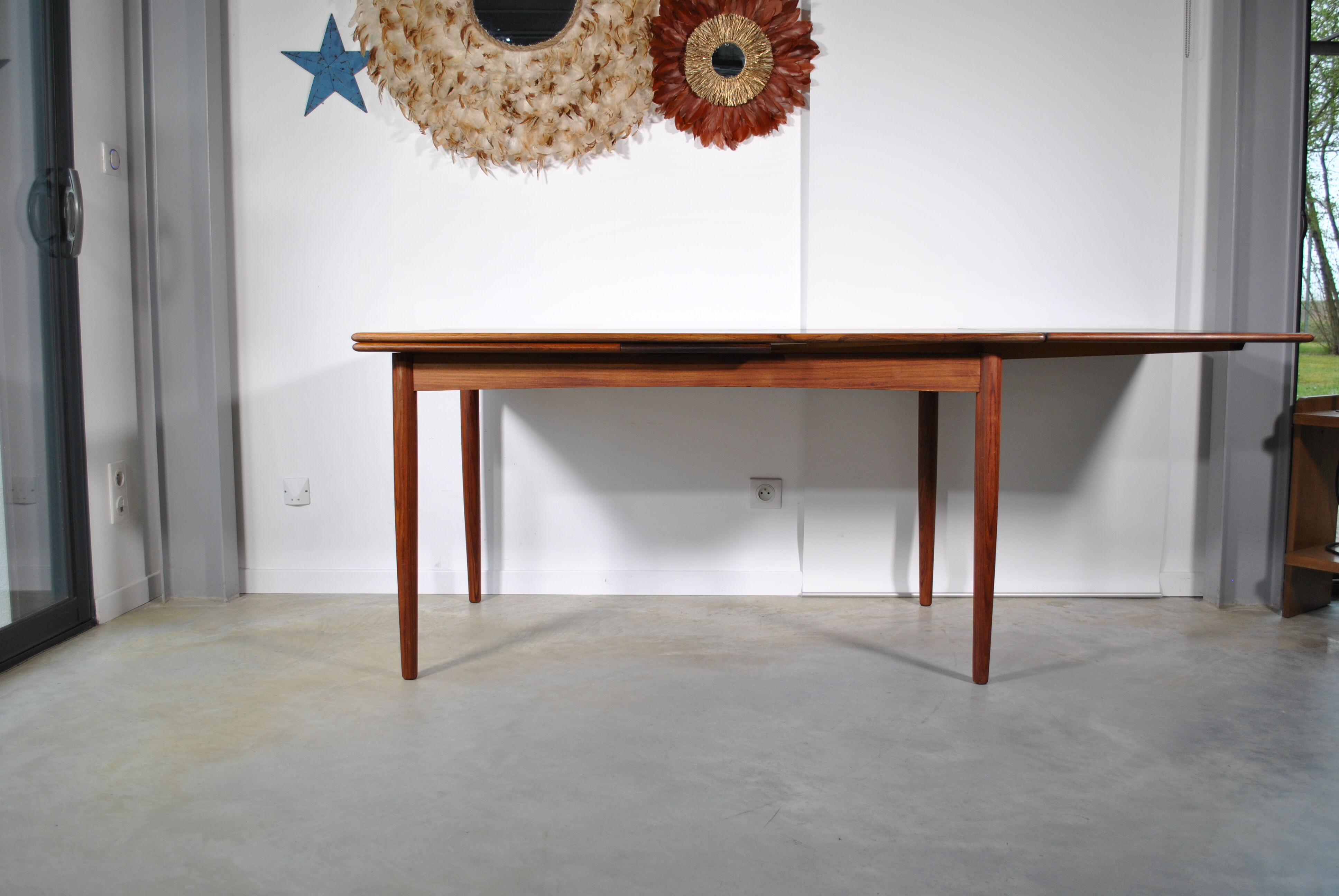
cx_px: 670
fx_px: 1229
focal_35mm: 33
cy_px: 448
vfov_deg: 40.1
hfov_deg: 57.2
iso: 200
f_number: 4
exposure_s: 1/30
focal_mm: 22
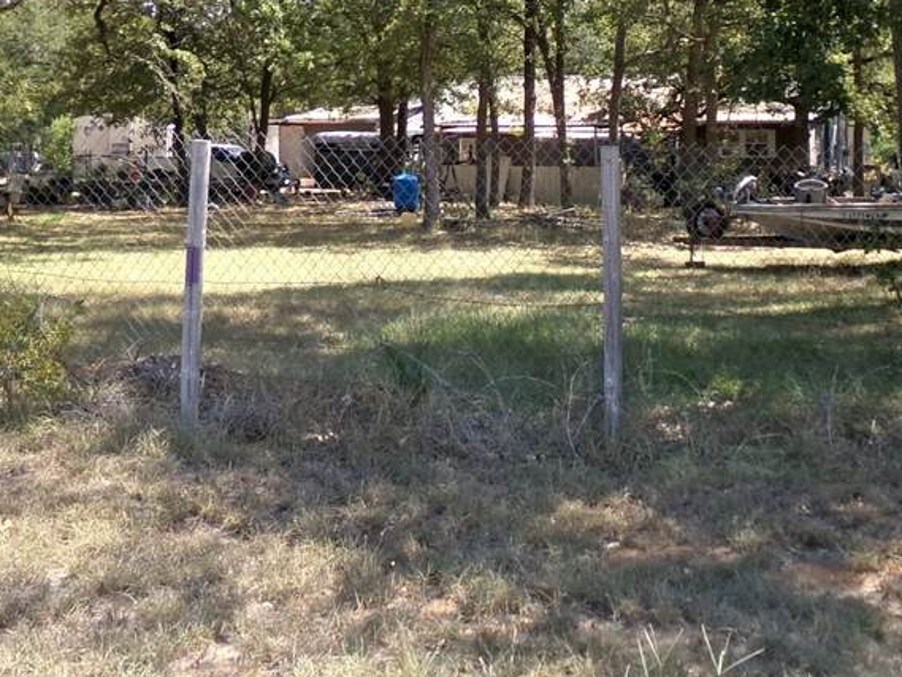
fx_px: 1407
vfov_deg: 26.1
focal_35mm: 54
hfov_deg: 35.4
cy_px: 63
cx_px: 534
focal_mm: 4.3
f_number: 3.7
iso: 100
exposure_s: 1/220
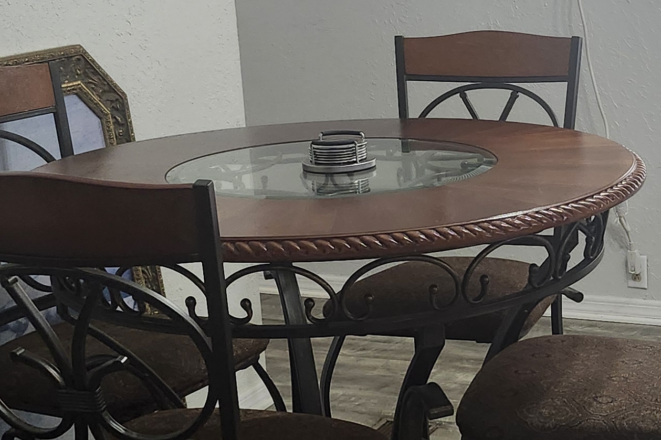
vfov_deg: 17.9
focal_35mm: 76
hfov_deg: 26.0
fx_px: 1395
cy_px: 292
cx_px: 568
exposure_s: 1/120
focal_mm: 5.54
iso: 500
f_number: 1.8
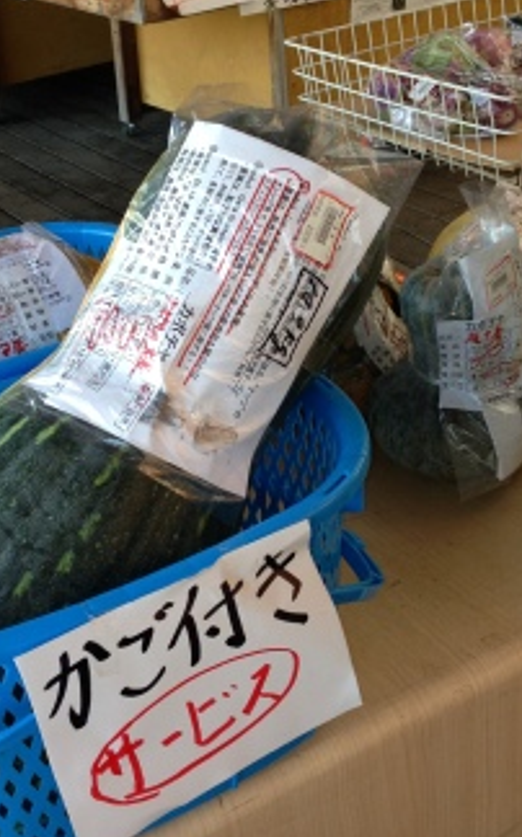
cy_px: 331
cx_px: 231
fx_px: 1231
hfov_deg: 23.9
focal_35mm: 54
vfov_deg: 37.4
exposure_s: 1/183
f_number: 2.4
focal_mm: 4.13
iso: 64
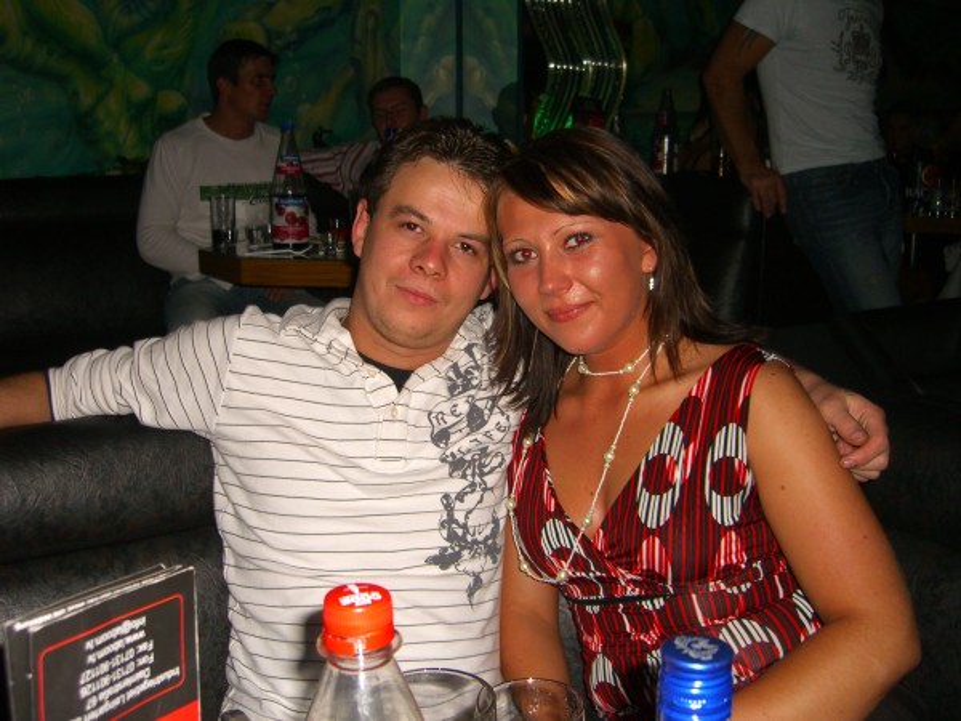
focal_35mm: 38
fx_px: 1055
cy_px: 360
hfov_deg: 49.0
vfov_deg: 37.7
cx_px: 480
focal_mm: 7.9
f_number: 2.8
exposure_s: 1/60
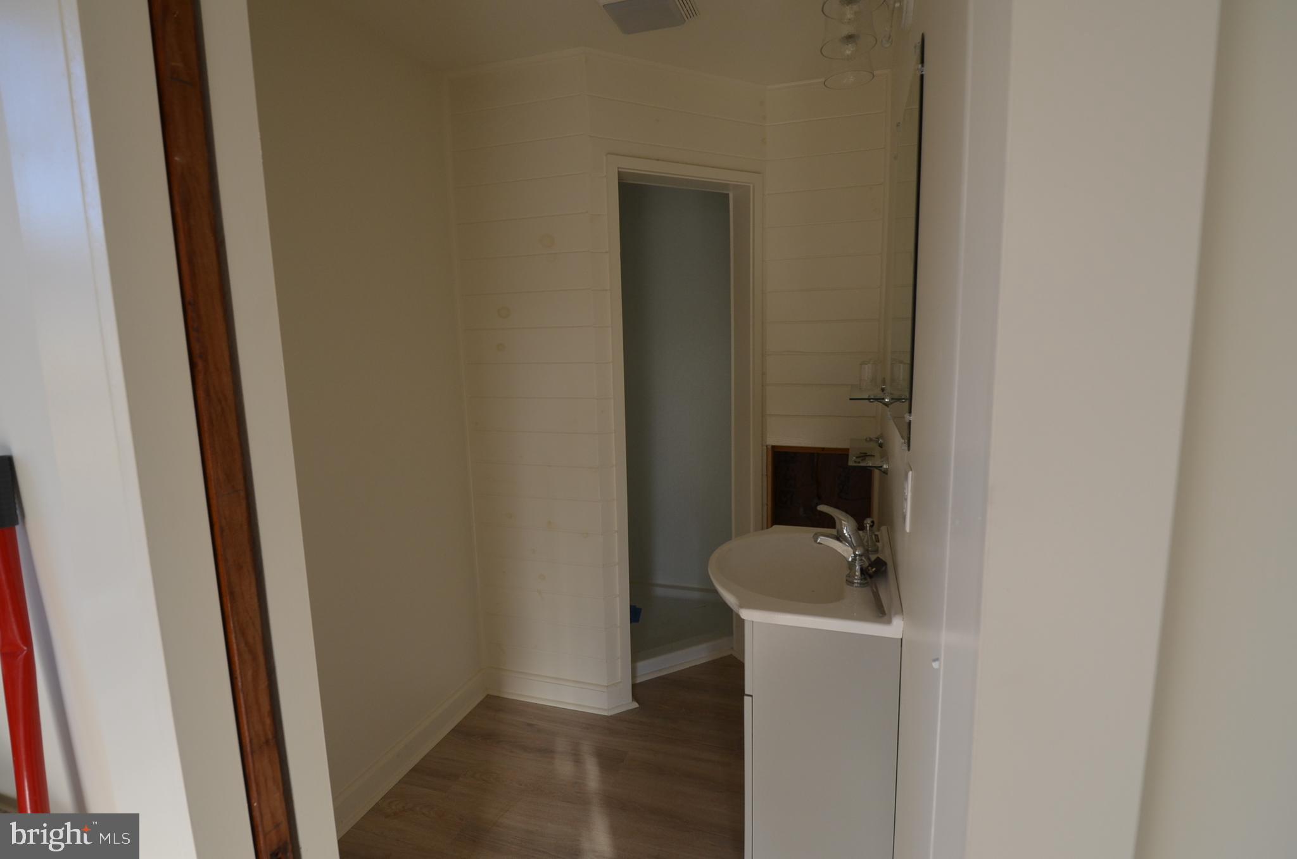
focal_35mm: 16
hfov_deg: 95.1
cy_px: 430
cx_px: 648
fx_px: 593
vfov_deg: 71.8
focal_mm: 11
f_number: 5.6
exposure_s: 1/125
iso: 360
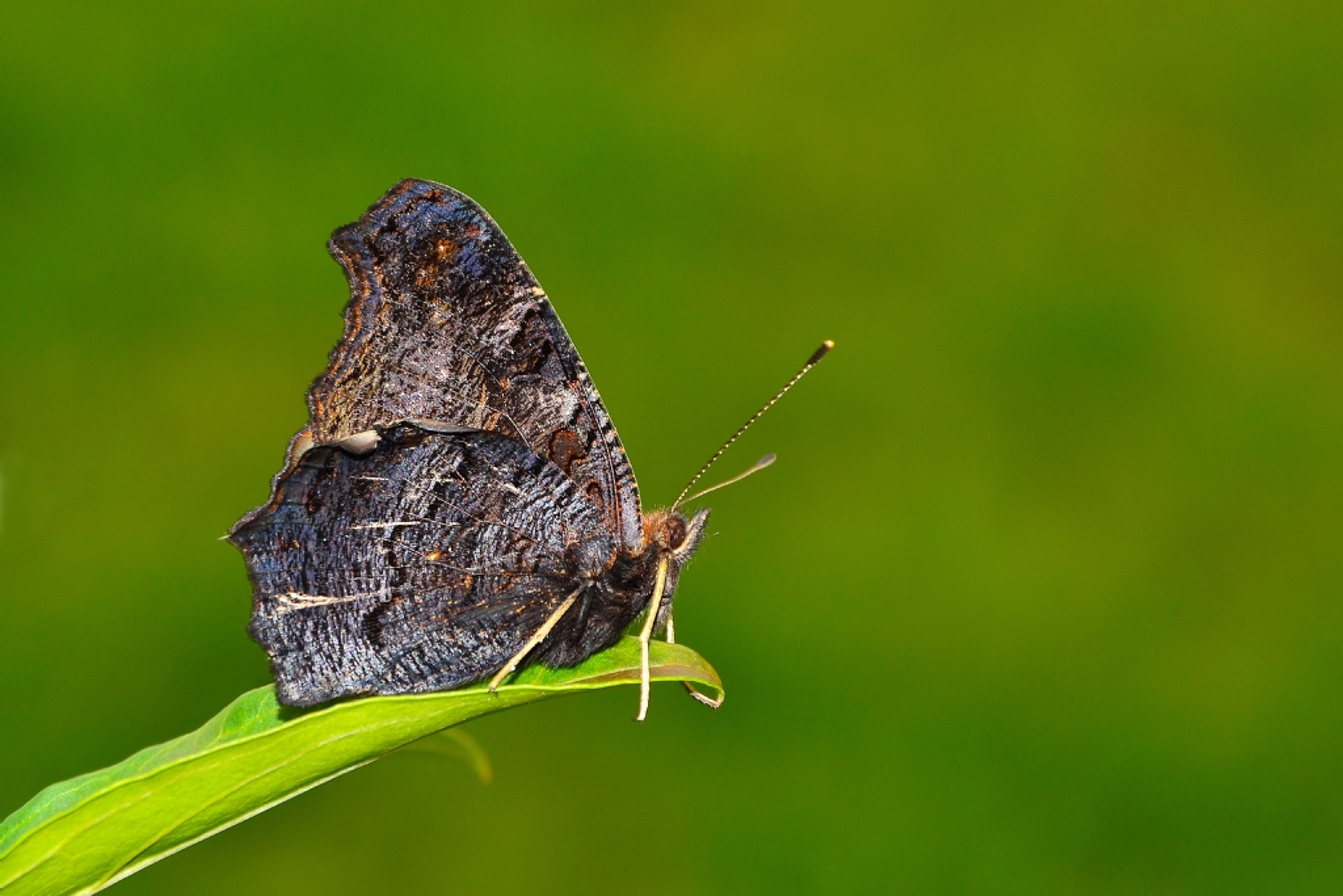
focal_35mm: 158
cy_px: 448
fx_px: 5876
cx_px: 672
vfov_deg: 8.7
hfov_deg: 13.0
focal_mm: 105
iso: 100
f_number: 9
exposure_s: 1/60
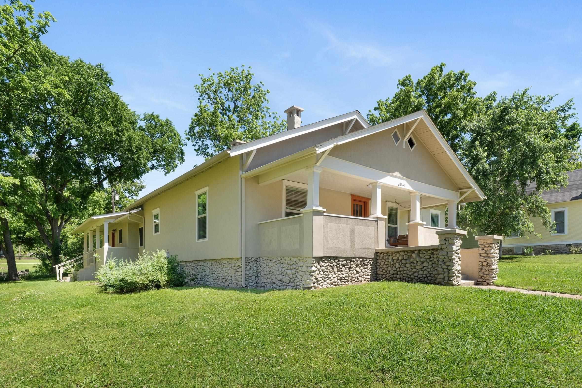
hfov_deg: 84.5
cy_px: 200
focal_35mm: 20
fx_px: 320
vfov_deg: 62.5
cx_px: 277
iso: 200
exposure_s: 1/250
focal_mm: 12.5
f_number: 9
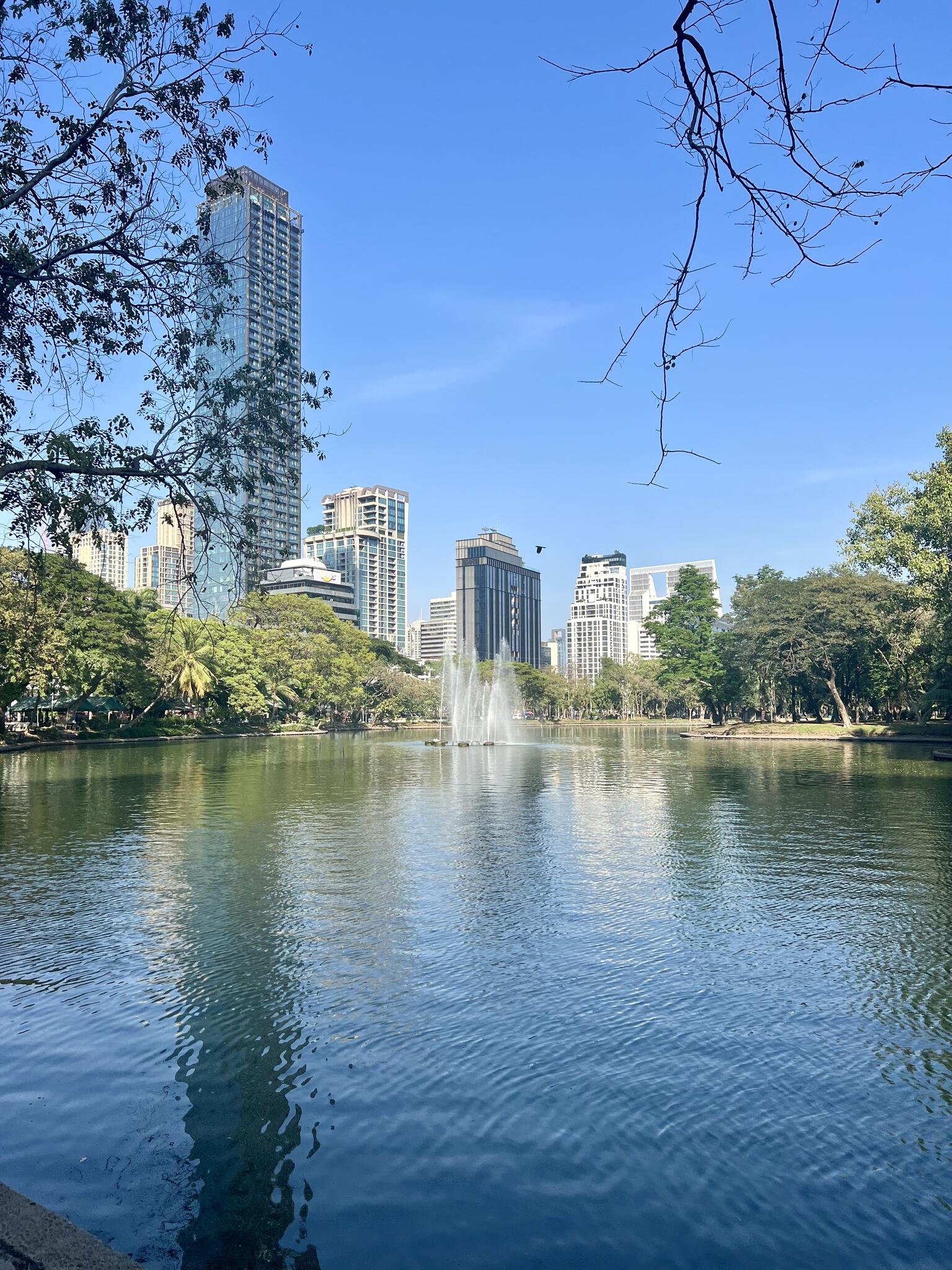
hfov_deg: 53.1
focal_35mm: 26
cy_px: 635
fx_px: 953
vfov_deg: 67.3
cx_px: 476
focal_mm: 5.7
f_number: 1.5
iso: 50
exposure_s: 1/3077
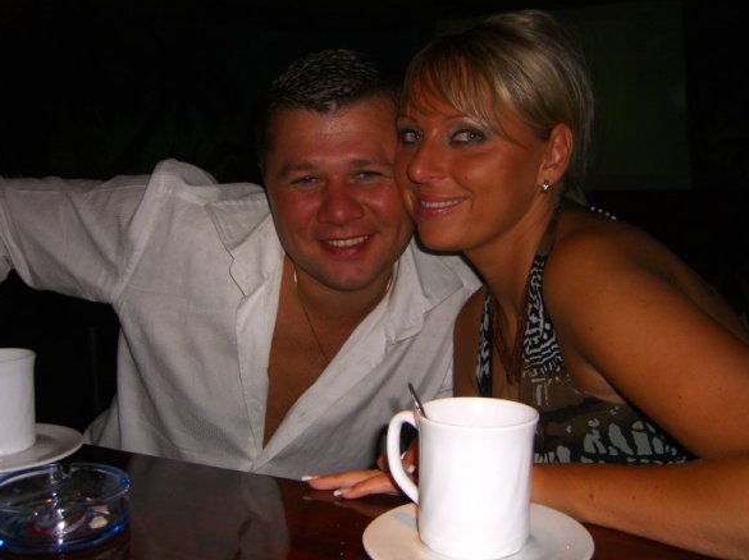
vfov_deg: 36.8
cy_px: 275
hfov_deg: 47.9
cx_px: 375
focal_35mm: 39
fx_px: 843
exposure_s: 1/60
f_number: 2.8
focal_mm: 7.9
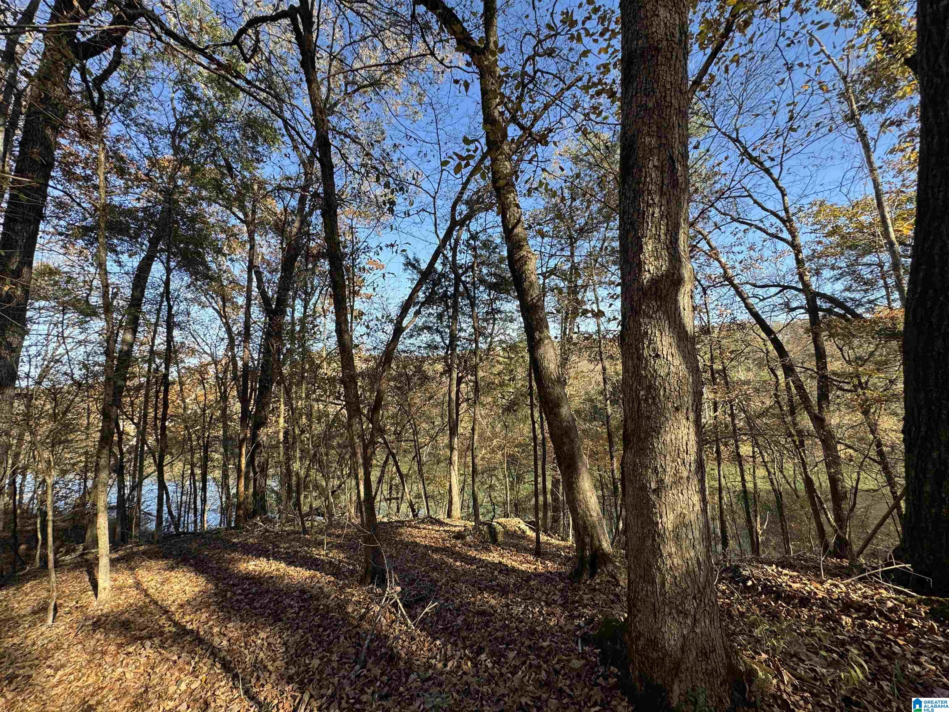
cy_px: 356
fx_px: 384
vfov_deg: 85.7
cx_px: 474
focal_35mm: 14
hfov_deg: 102.1
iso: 40
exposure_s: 1/299
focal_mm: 2.22
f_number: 2.2
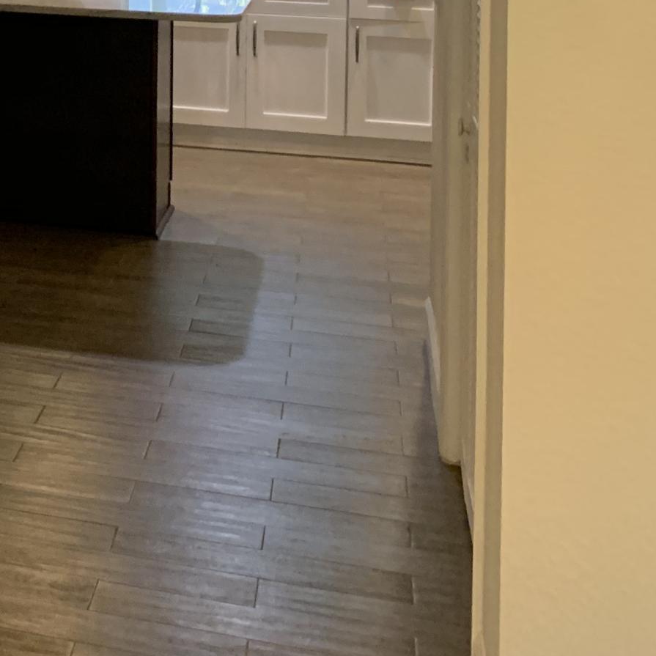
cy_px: -143
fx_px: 1651
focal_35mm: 77
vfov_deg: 20.9
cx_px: -343
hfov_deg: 19.4
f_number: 1.8
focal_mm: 4.25
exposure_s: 1/60
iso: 320
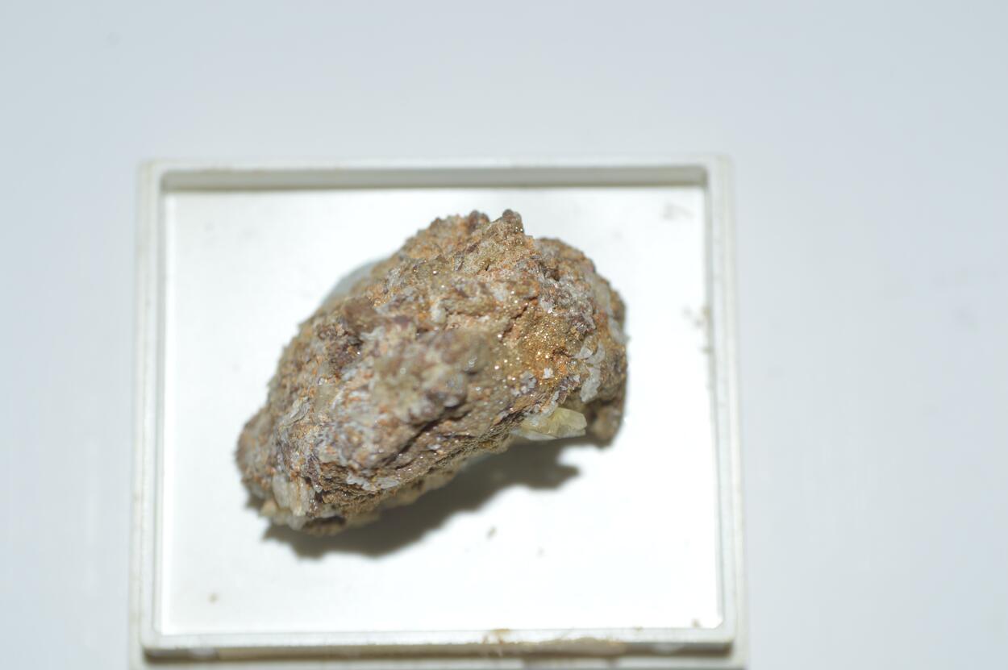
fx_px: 2308
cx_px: 504
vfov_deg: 16.5
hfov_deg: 24.6
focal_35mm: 82
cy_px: 335
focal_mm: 55
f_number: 8
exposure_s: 1/60
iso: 100
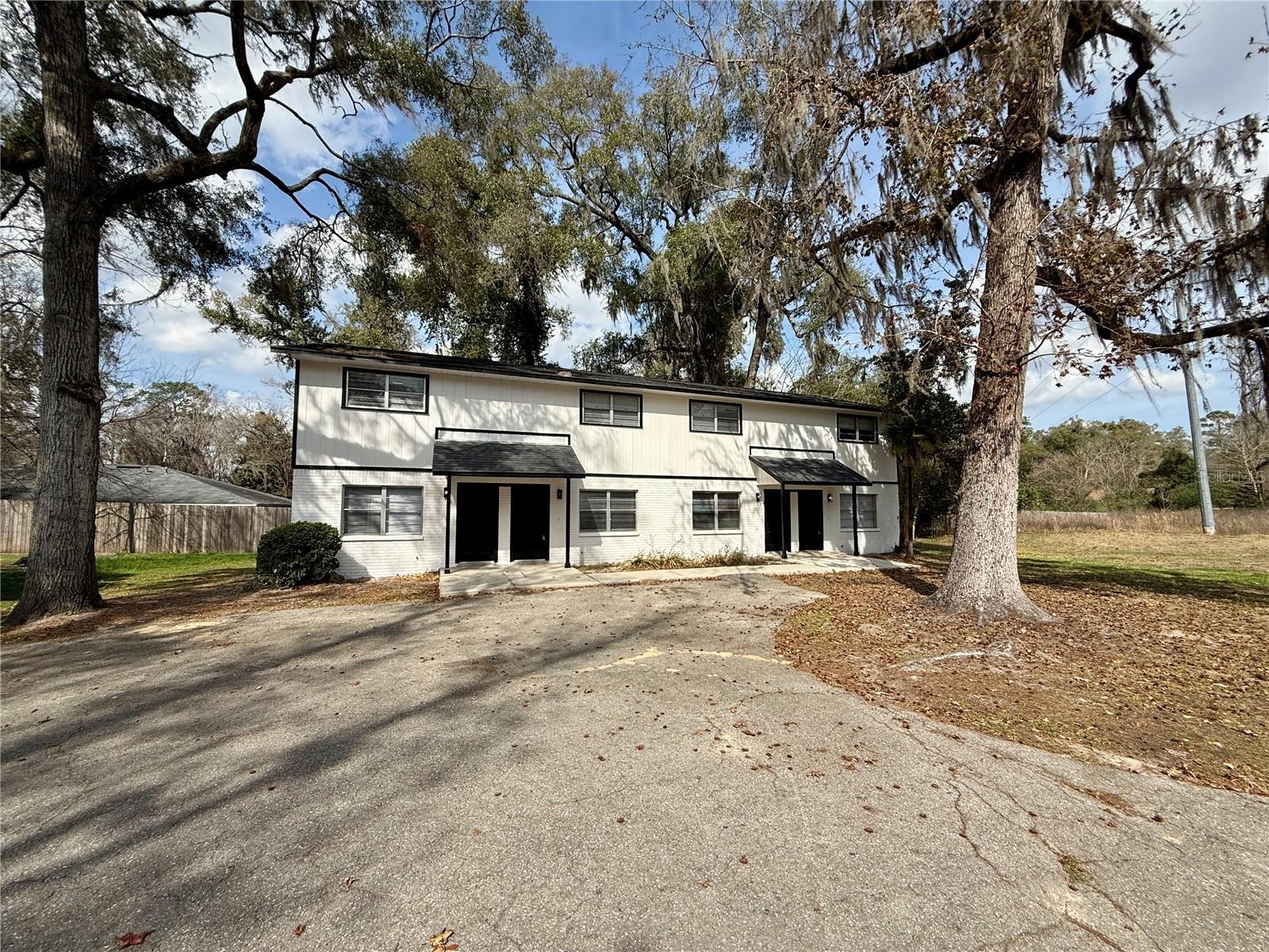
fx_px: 513
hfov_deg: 102.1
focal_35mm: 14
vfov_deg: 85.7
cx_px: 634
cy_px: 476
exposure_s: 1/2717
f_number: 2.2
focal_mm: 2.22
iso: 50
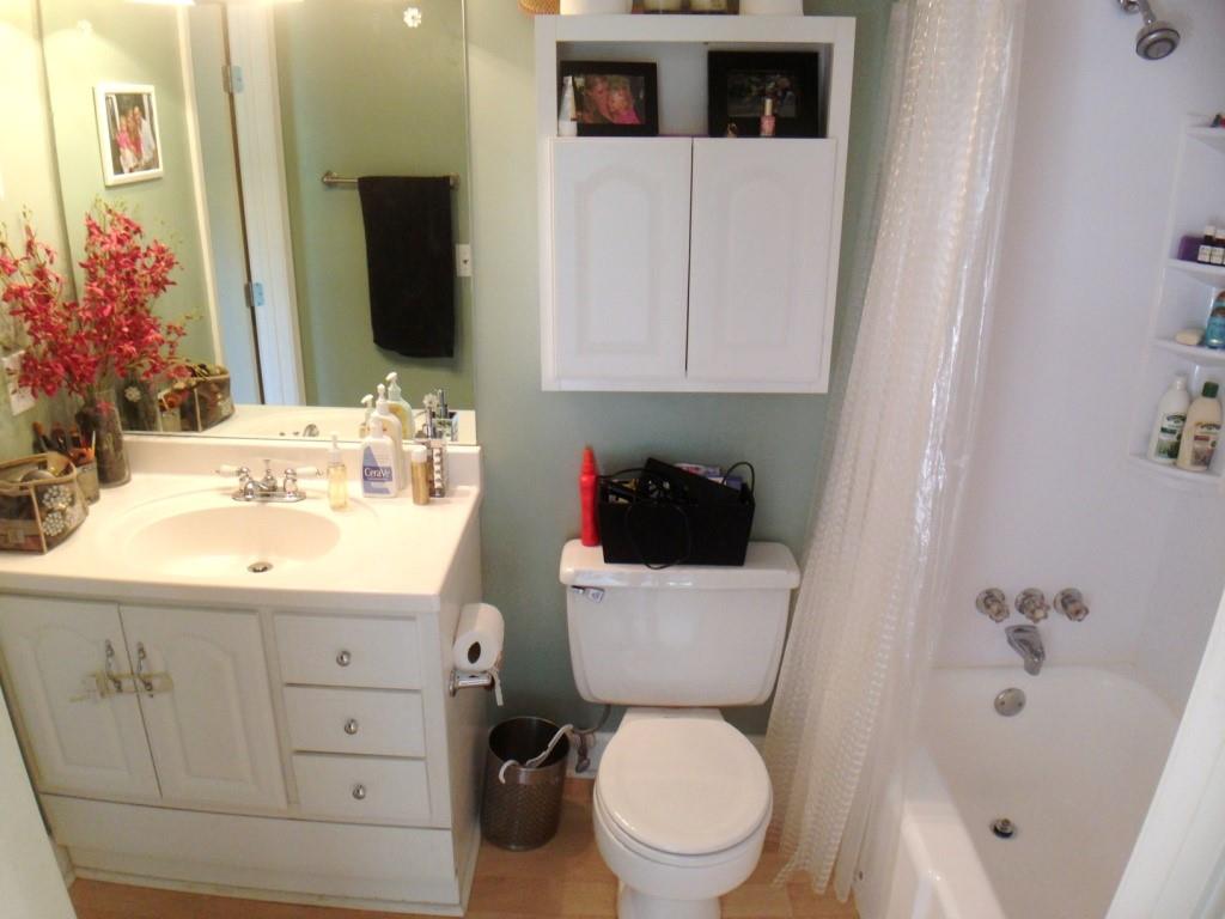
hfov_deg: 55.4
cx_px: 612
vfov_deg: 42.9
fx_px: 1168
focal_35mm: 33
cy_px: 460
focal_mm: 4.13
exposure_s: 1/20
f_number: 2.4
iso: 80
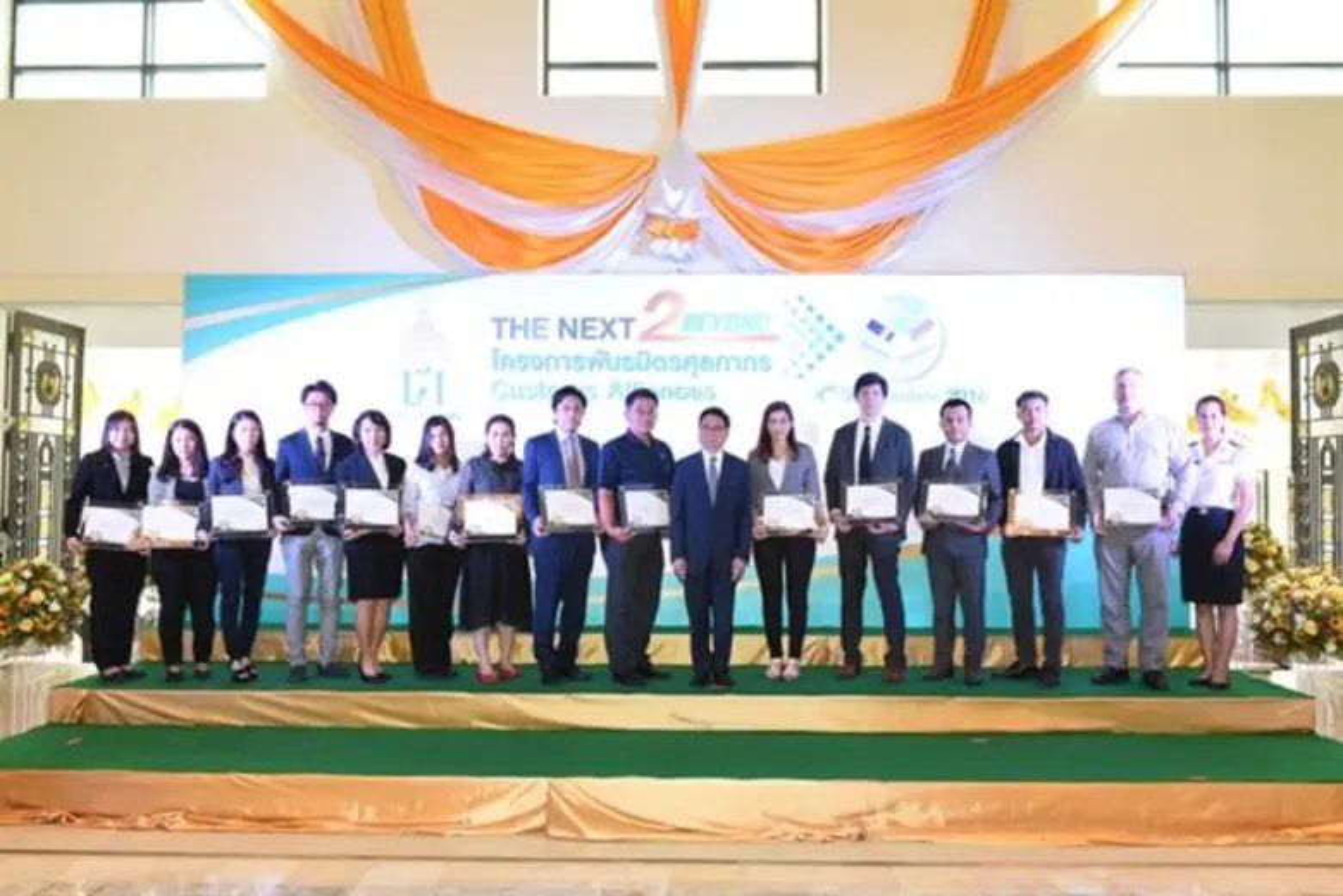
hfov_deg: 63.7
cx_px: 672
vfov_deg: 45.0
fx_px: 1082
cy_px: 448
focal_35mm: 29
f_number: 8
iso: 6400
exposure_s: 1/200
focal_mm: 29
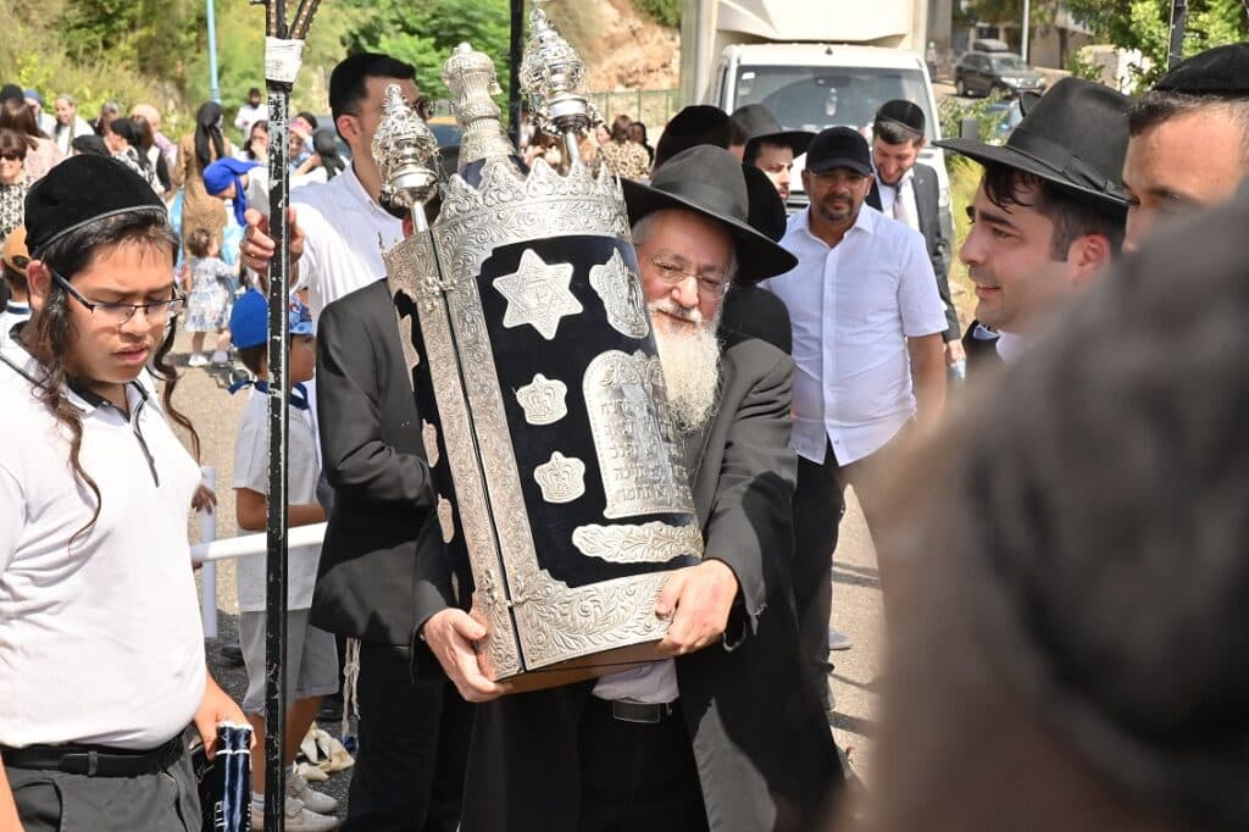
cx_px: 624
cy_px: 416
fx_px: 2428
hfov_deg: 28.9
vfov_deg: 19.4
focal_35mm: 70
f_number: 13
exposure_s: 1/500
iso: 640
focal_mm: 70
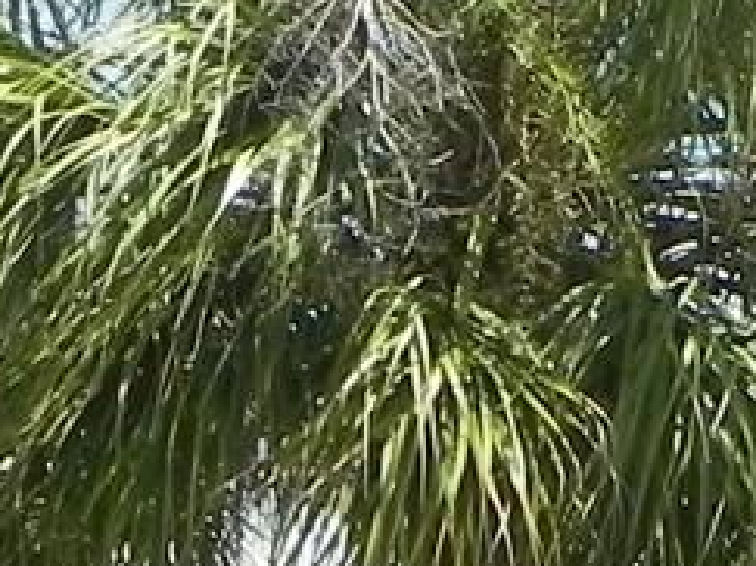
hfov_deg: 4.9
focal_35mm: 382
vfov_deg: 3.8
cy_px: 1284
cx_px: 2231
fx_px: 8339
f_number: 6.3
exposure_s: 1/274
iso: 160
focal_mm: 10.3
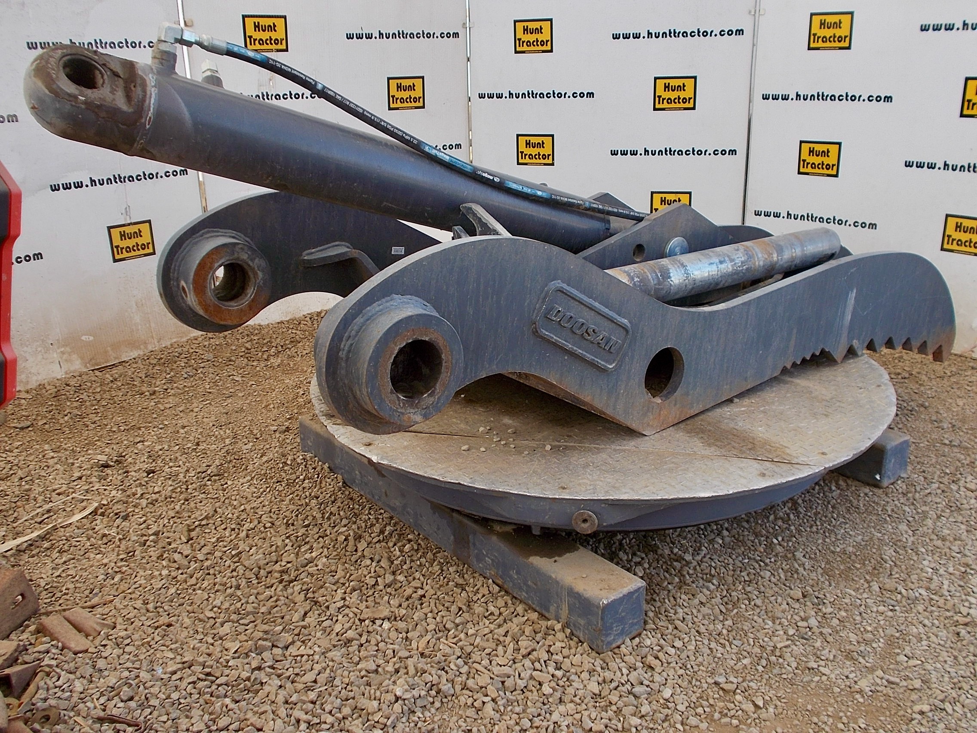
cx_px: 488
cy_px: 366
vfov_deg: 41.8
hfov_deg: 54.0
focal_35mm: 34
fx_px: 960
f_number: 3.6
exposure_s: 1/100
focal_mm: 6
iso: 80
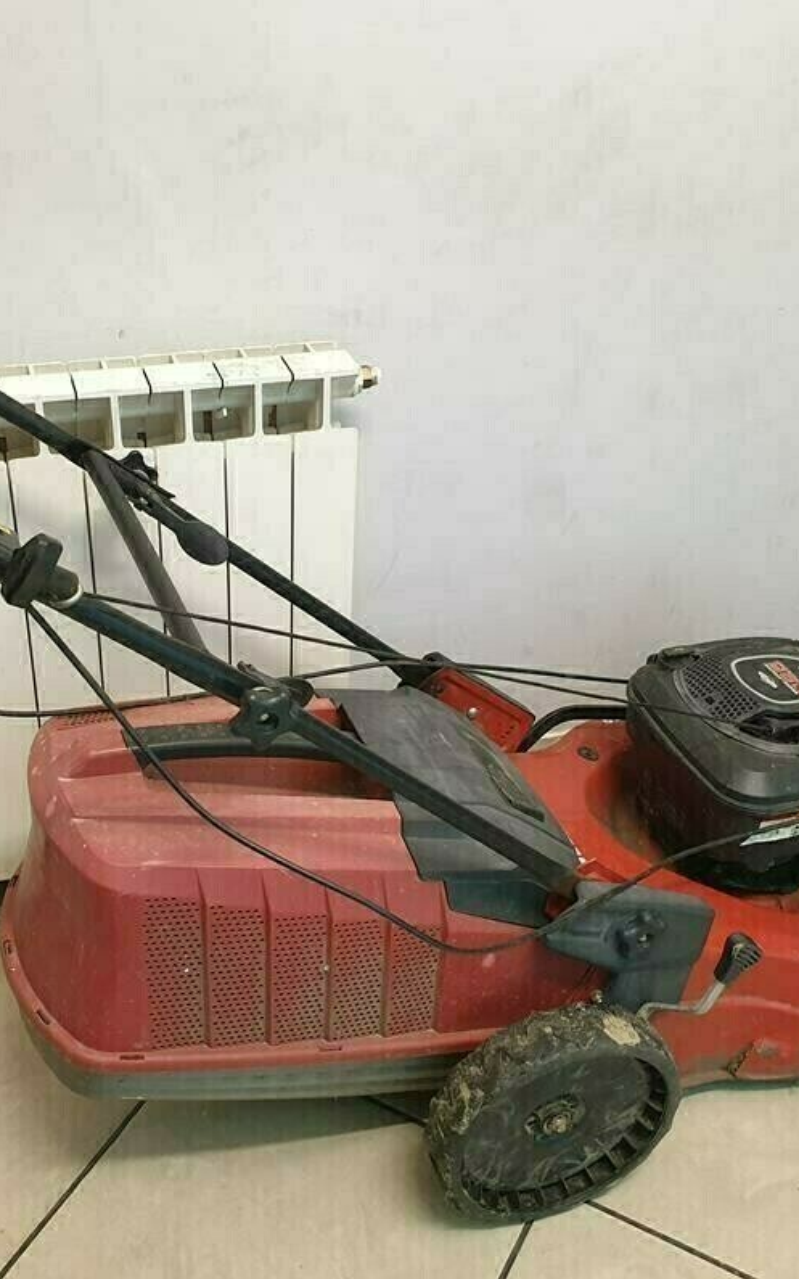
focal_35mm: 37
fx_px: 1289
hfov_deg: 34.2
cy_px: 639
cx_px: 285
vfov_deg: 52.7
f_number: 2.4
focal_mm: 4.3
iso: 320
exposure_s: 1/33
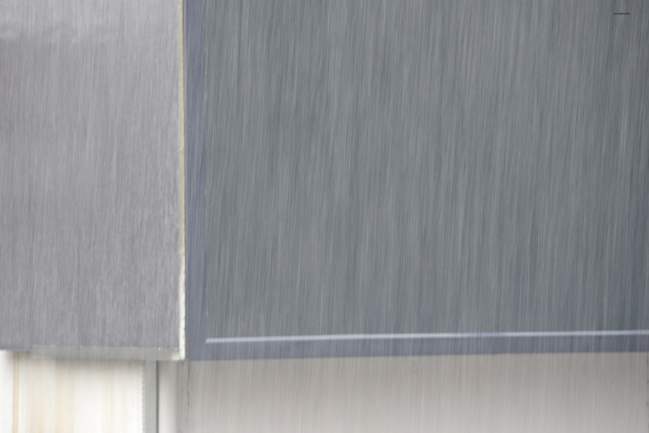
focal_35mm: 250
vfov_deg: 5.5
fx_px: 4507
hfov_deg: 8.2
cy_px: 216
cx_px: 324
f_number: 5.3
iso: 1100
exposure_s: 1/20
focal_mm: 250
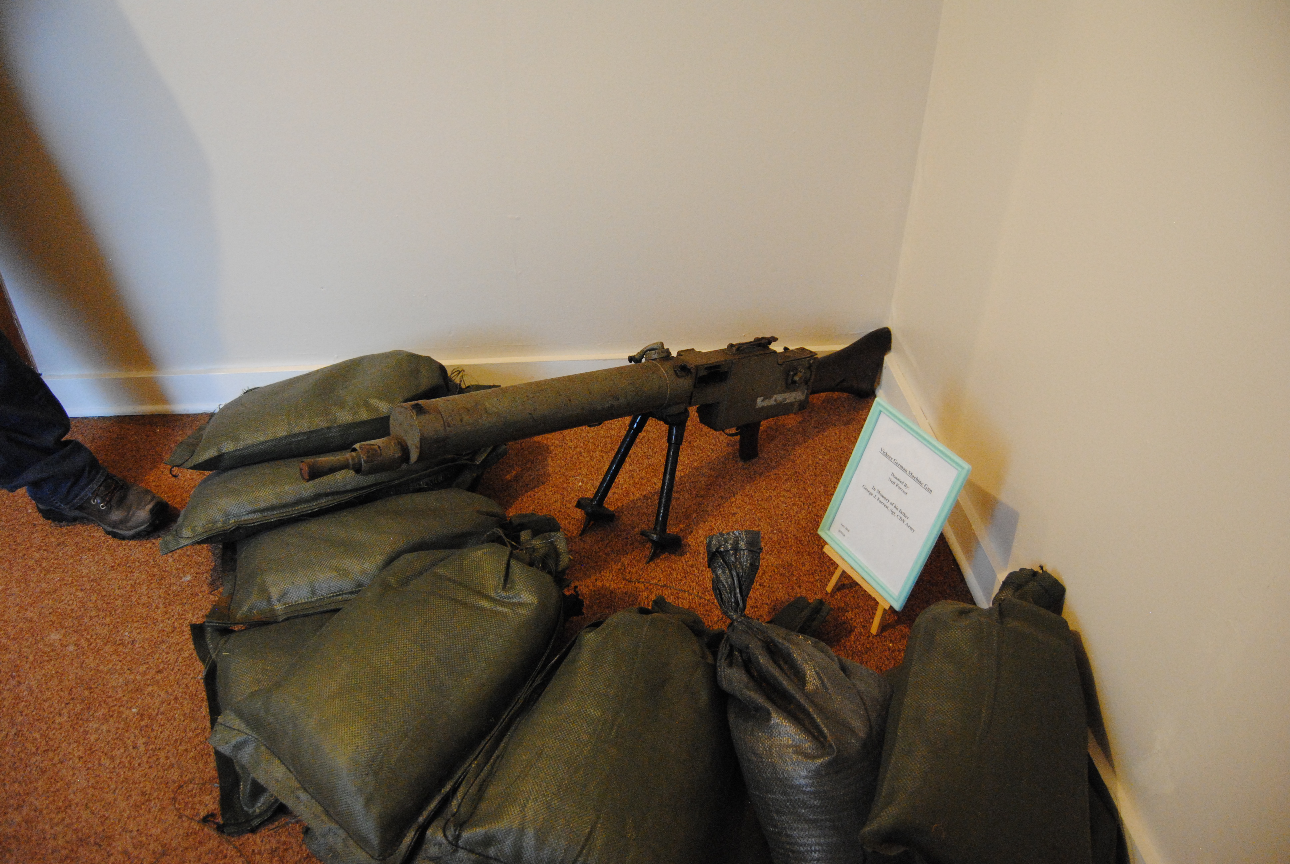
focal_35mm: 27
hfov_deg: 67.3
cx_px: 645
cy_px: 432
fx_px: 969
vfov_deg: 48.0
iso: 1600
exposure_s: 1/30
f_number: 3.5
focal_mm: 18
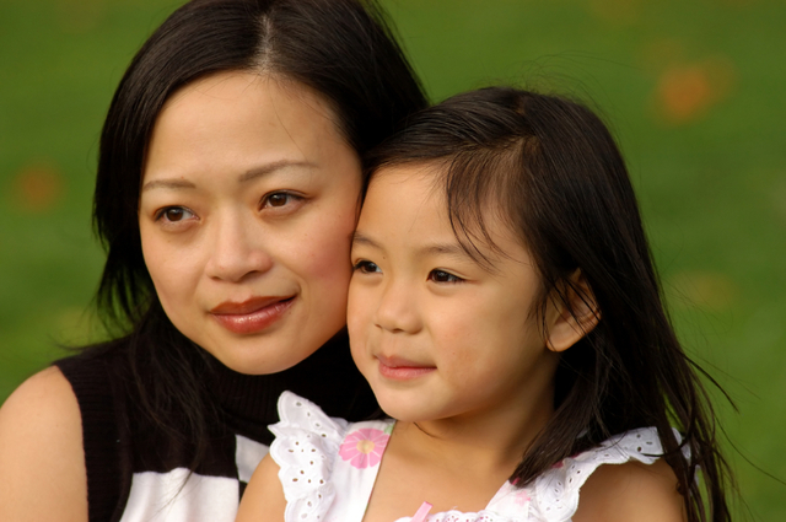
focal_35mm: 270
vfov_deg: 5.1
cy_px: 261
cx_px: 393
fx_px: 5887
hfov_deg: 7.6
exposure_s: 1/1000
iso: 200
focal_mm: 180
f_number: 4
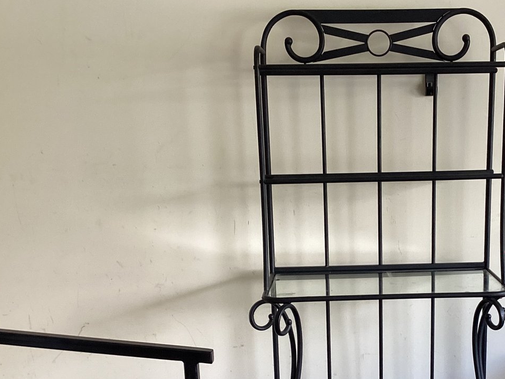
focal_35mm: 49
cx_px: 367
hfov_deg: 38.1
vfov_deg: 29.2
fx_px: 715
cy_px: 287
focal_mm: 3.3
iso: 100
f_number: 2.4
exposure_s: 1/60
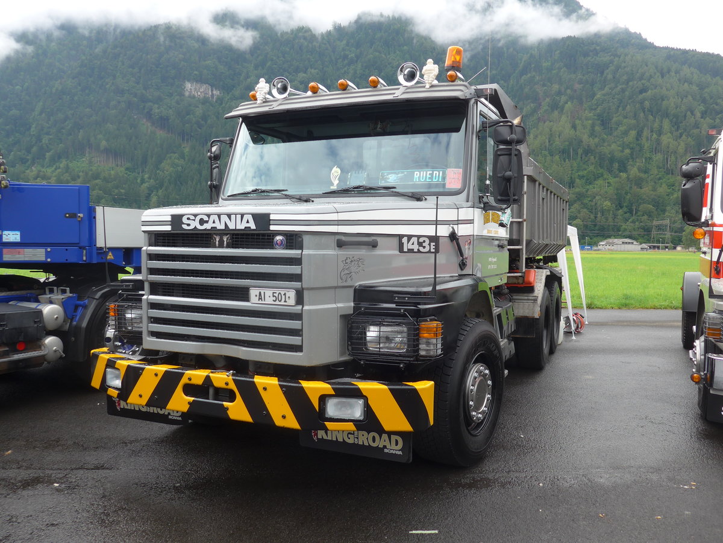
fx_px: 606
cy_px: 272
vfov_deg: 48.2
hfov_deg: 61.7
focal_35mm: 29
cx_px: 362
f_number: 2.8
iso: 80
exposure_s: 1/250
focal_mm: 6
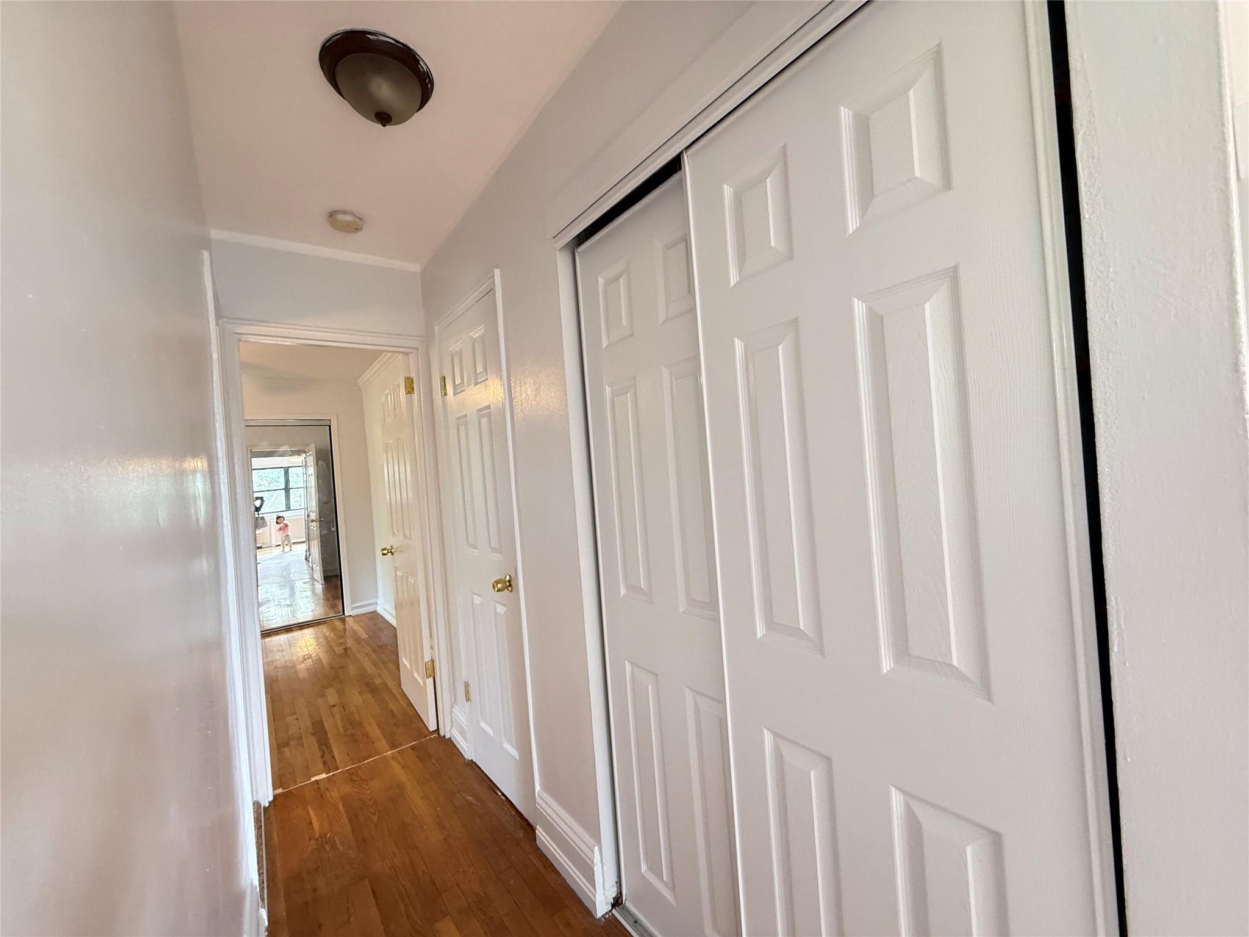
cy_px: 468
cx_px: 624
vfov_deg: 85.7
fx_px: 505
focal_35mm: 14
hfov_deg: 102.1
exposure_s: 1/60
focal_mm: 2.22
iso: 320
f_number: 2.2
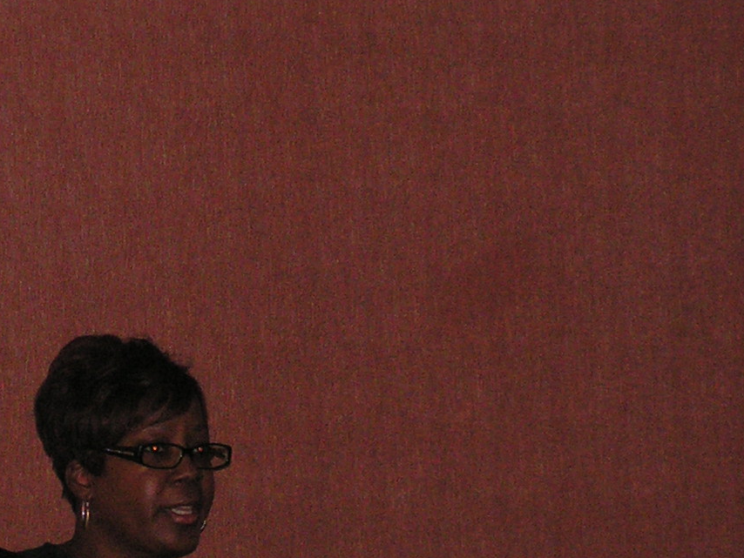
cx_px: 130
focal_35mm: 326
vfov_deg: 4.6
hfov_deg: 6.1
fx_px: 7009
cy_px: 650
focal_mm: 22.8
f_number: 3.4
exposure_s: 1/160
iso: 200
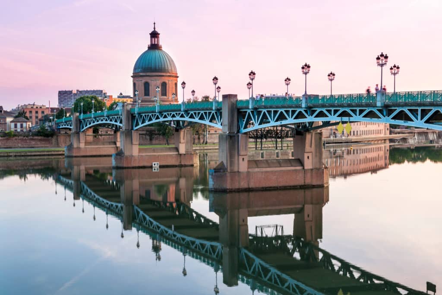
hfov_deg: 38.2
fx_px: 638
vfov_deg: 26.0
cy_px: 148
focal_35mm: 52
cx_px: 221
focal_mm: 52
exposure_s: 1/4
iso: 100
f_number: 16
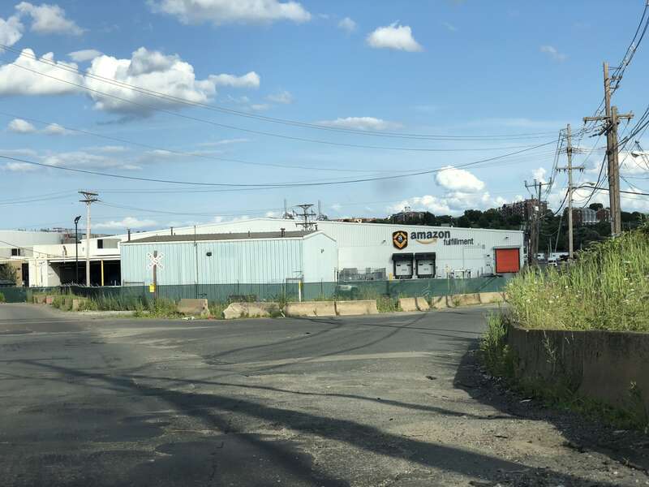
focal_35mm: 52
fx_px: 975
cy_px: 244
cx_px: 324
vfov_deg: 28.0
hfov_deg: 36.8
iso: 16
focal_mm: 6
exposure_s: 1/1021
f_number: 2.4
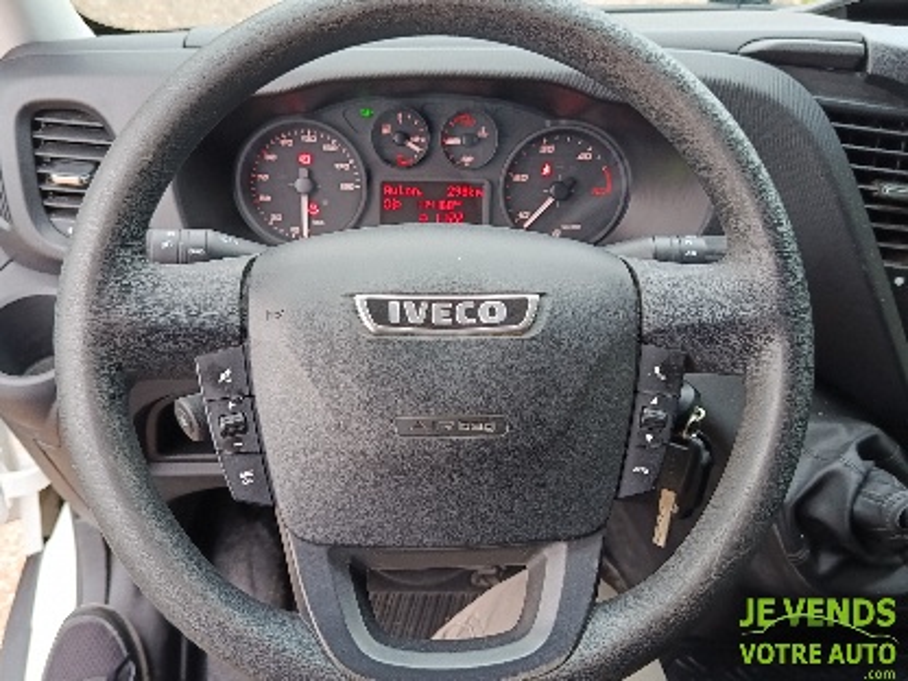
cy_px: 340
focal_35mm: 33
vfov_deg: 42.9
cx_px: 454
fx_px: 866
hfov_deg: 55.4
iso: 988
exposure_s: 1/100
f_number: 1.7
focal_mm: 5.24
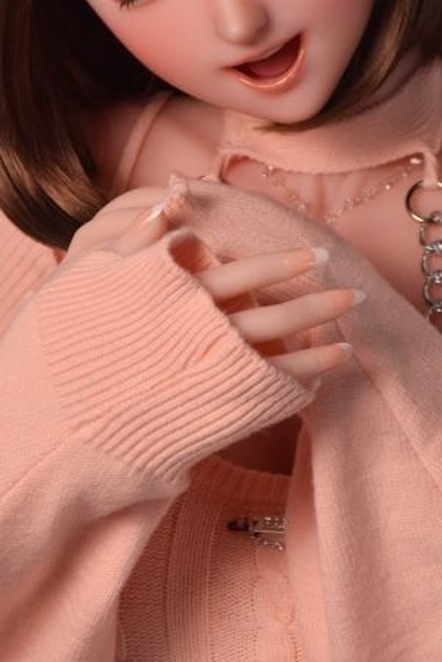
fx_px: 3883
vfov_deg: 9.7
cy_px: 284
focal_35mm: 211
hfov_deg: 6.5
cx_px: 312
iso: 500
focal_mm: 70
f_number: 8
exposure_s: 1/180
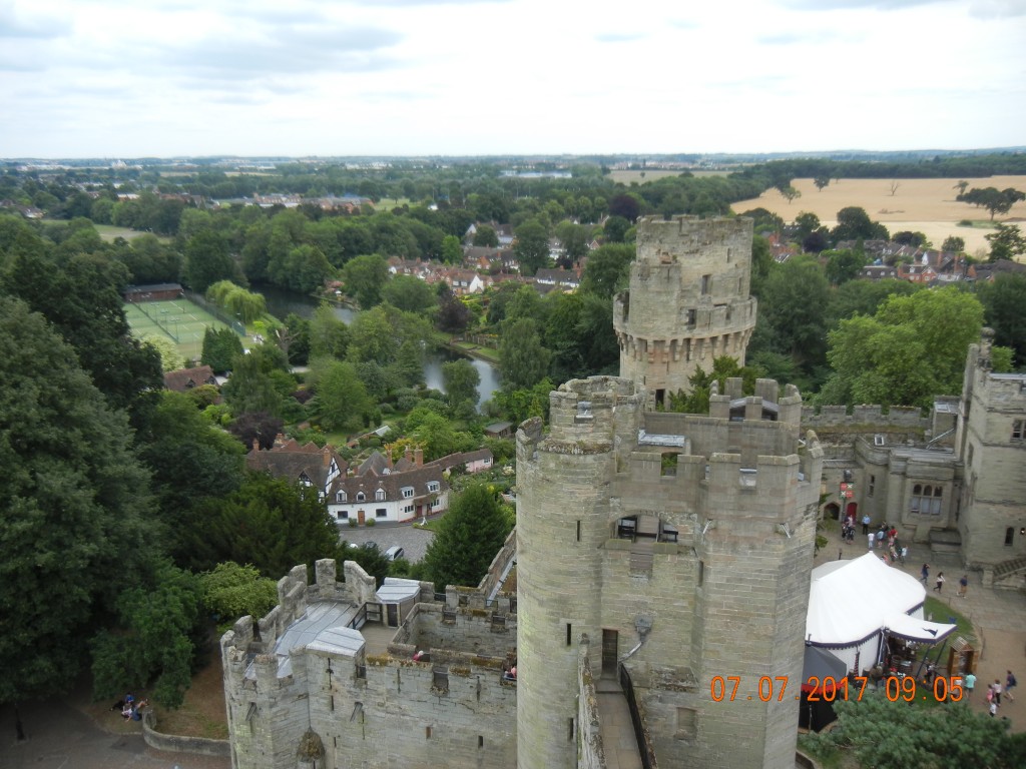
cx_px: 513
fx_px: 889
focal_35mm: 30
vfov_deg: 46.8
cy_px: 384
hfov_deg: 60.0
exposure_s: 1/533
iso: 160
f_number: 3.5
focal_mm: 5.4
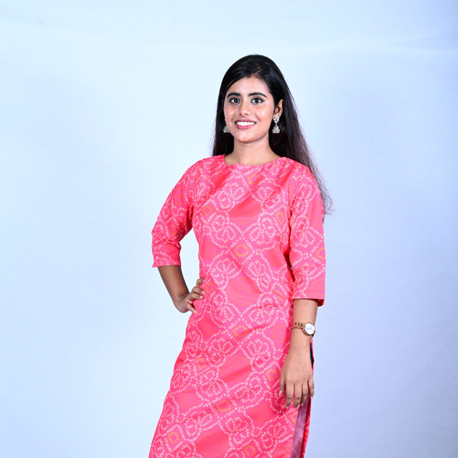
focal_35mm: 78
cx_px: 229
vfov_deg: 22.0
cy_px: 337
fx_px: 1168
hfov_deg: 22.2
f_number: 7.1
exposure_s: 1/200
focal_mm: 61
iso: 100
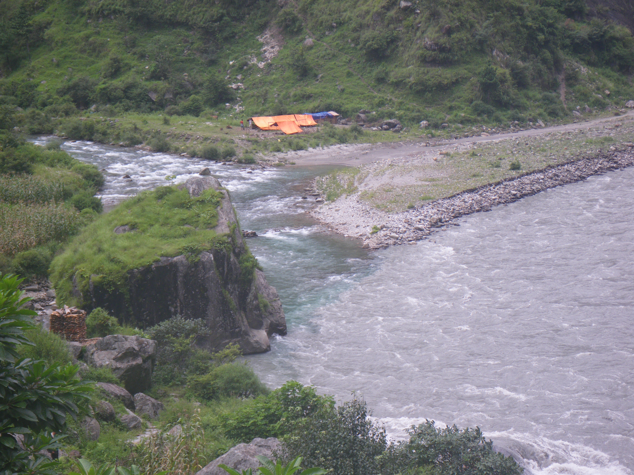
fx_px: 1722
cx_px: 317
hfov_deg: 20.9
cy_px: 238
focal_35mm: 94
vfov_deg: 15.7
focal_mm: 16.7
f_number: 5
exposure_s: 1/125
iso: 64
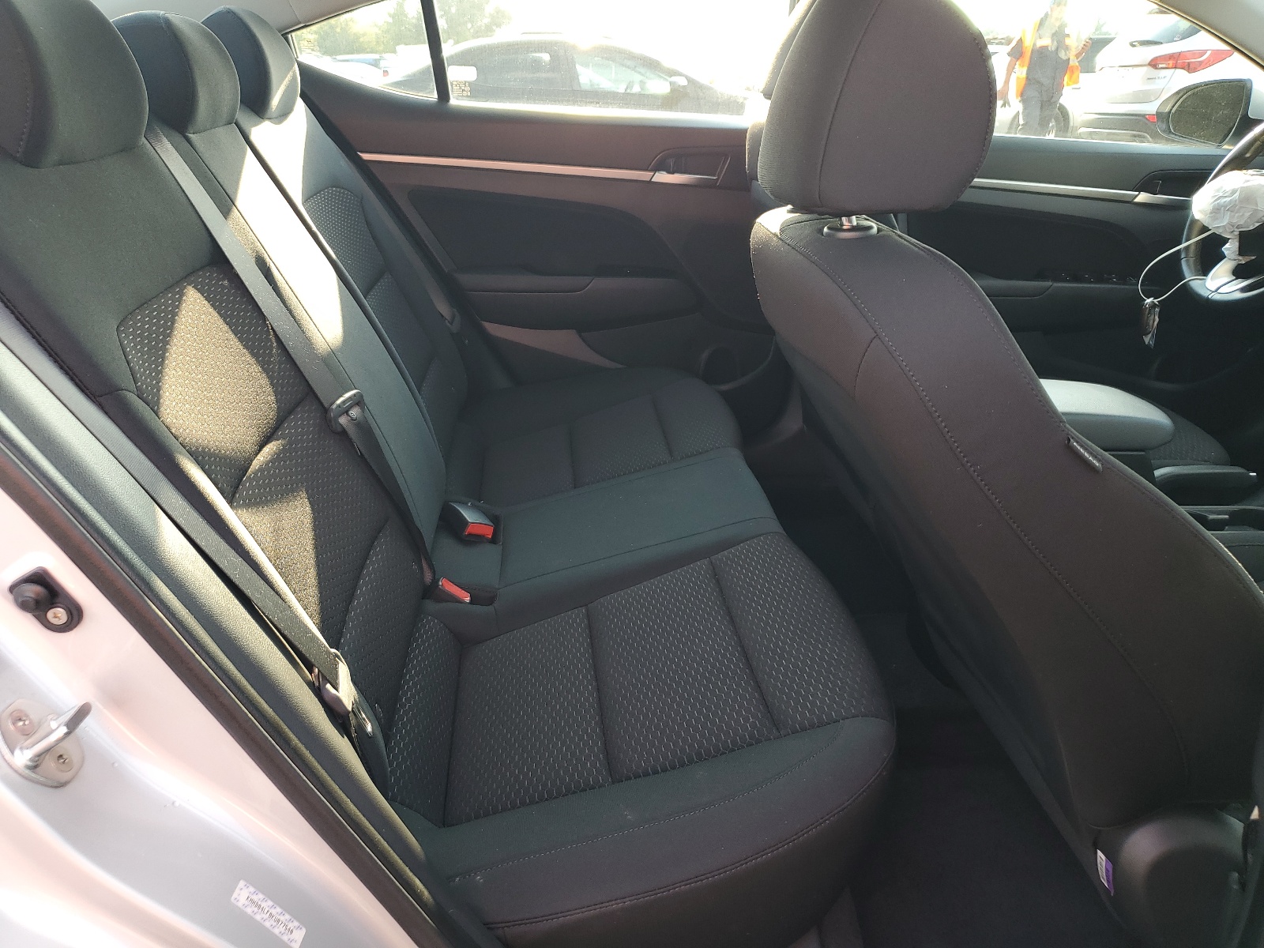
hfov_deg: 67.3
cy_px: 474
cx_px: 632
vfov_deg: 53.1
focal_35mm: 26
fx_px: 949
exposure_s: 1/189
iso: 50
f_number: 1.5
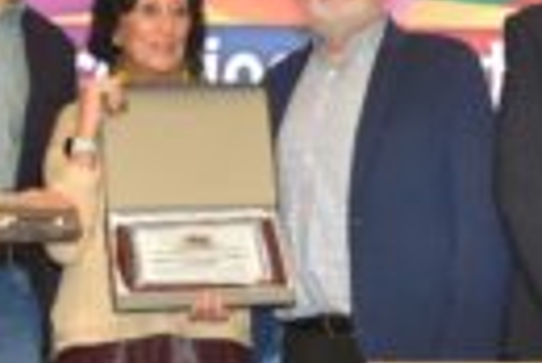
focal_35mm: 127
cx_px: 371
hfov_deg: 16.1
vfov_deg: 10.8
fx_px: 1914
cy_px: 165
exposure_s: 1/200
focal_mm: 22
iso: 640
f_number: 5
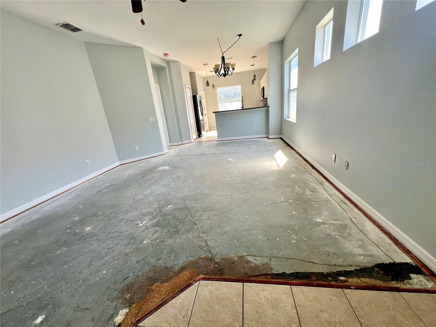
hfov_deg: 106.2
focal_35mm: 13
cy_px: 164
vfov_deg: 89.9
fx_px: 164
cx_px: 218
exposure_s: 1/99
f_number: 1.8
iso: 40
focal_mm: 1.57
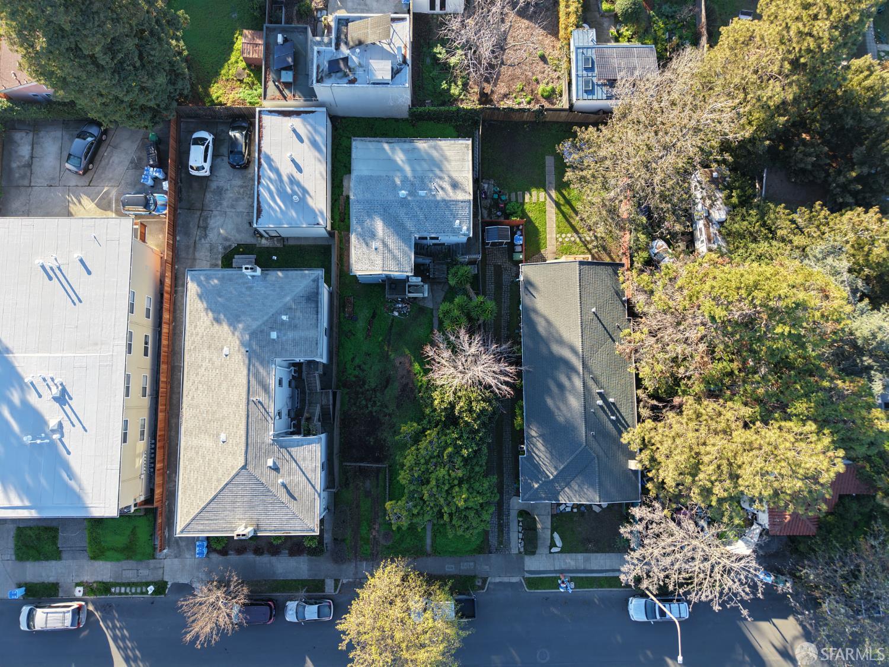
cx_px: 444
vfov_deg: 56.8
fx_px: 616
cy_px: 334
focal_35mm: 24
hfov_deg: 71.6
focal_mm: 8.67
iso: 100
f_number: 1.8
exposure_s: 1/350
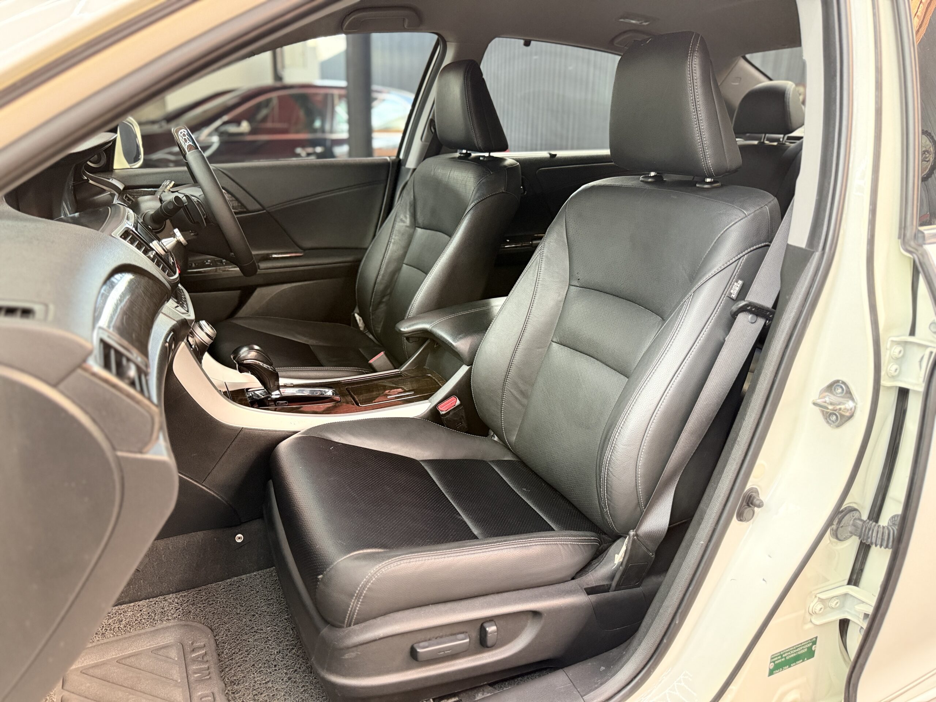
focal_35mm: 24
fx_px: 649
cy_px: 351
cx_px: 468
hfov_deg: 71.6
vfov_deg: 56.8
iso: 400
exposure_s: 1/50
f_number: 1.78
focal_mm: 6.76
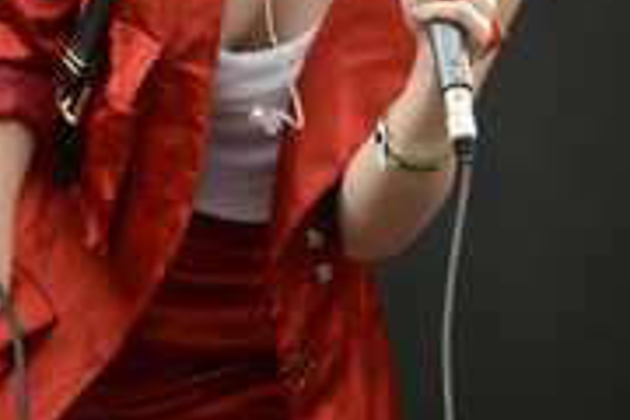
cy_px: -32
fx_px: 7437
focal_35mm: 425
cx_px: 506
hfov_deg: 4.8
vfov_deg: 3.2
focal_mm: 170
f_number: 3.2
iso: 200
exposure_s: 1/320
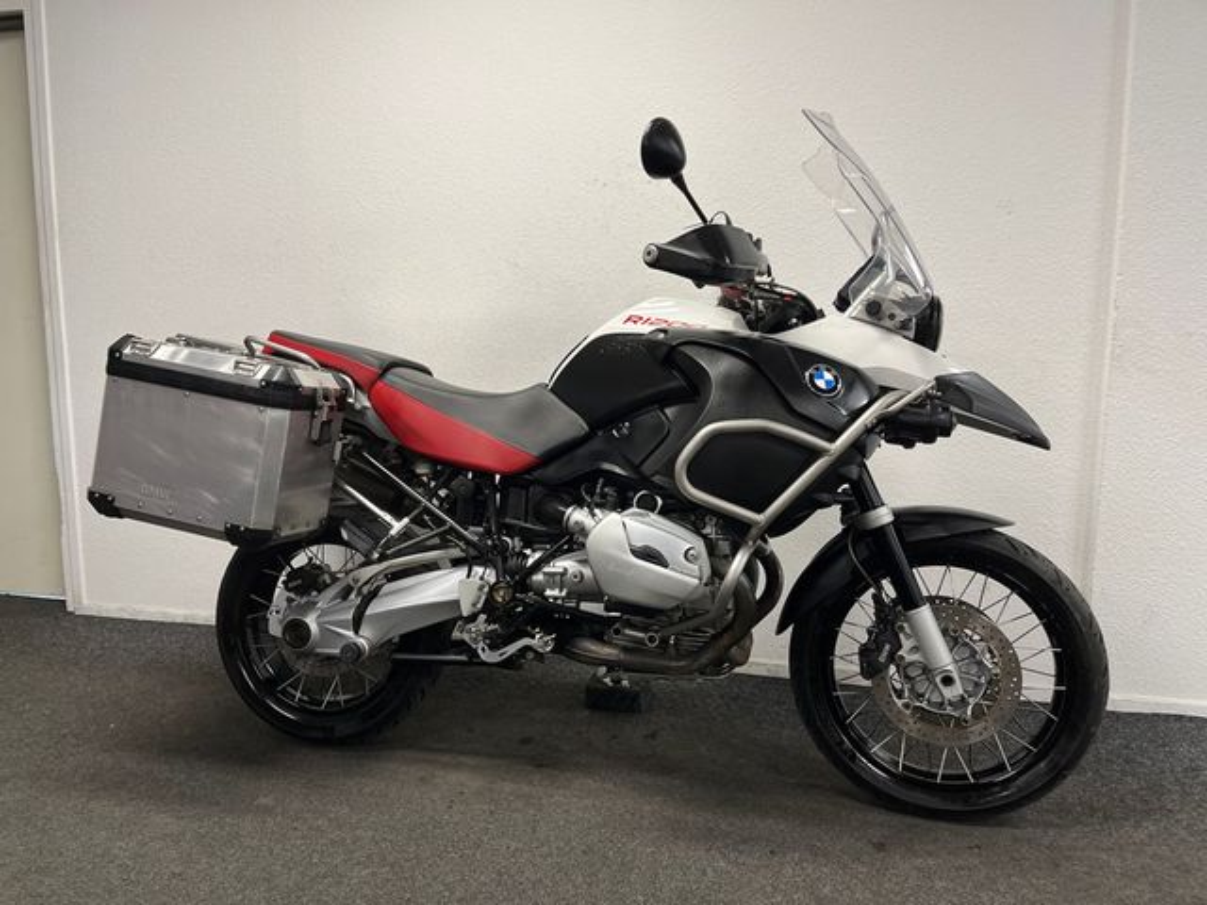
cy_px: 452
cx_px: 604
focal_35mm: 26
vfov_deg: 53.1
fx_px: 907
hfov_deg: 67.3
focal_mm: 5.1
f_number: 1.6
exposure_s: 1/100
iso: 125
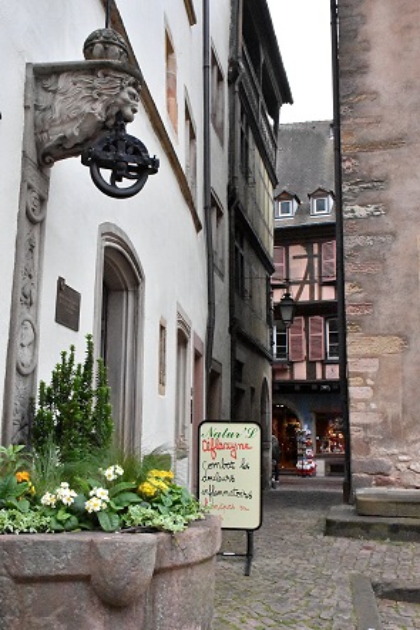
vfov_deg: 49.6
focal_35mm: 39
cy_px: 315
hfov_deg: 34.2
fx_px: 683
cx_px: 210
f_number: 10
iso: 12800
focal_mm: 26
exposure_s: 1/8000
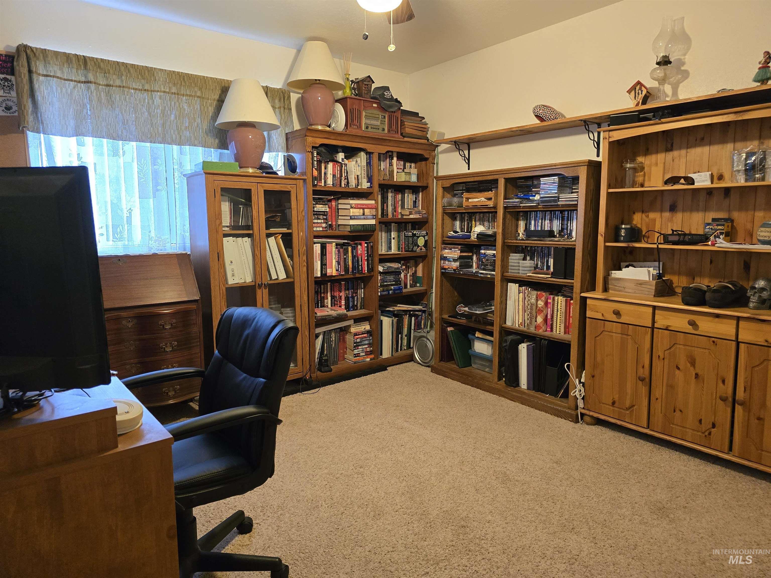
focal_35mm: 23
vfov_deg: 58.9
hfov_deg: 73.9
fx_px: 512
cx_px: 386
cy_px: 289
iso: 640
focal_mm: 6.3
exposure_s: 1/120
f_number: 1.7
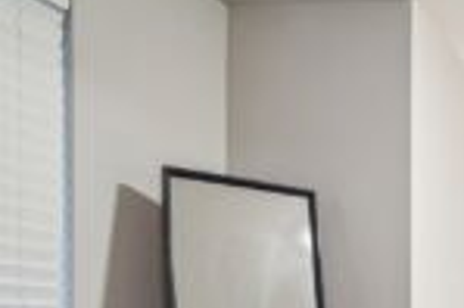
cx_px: 620
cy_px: 350
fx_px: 554
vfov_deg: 28.0
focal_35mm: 43
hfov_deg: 32.5
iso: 1600
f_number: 8
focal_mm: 16
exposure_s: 1/15
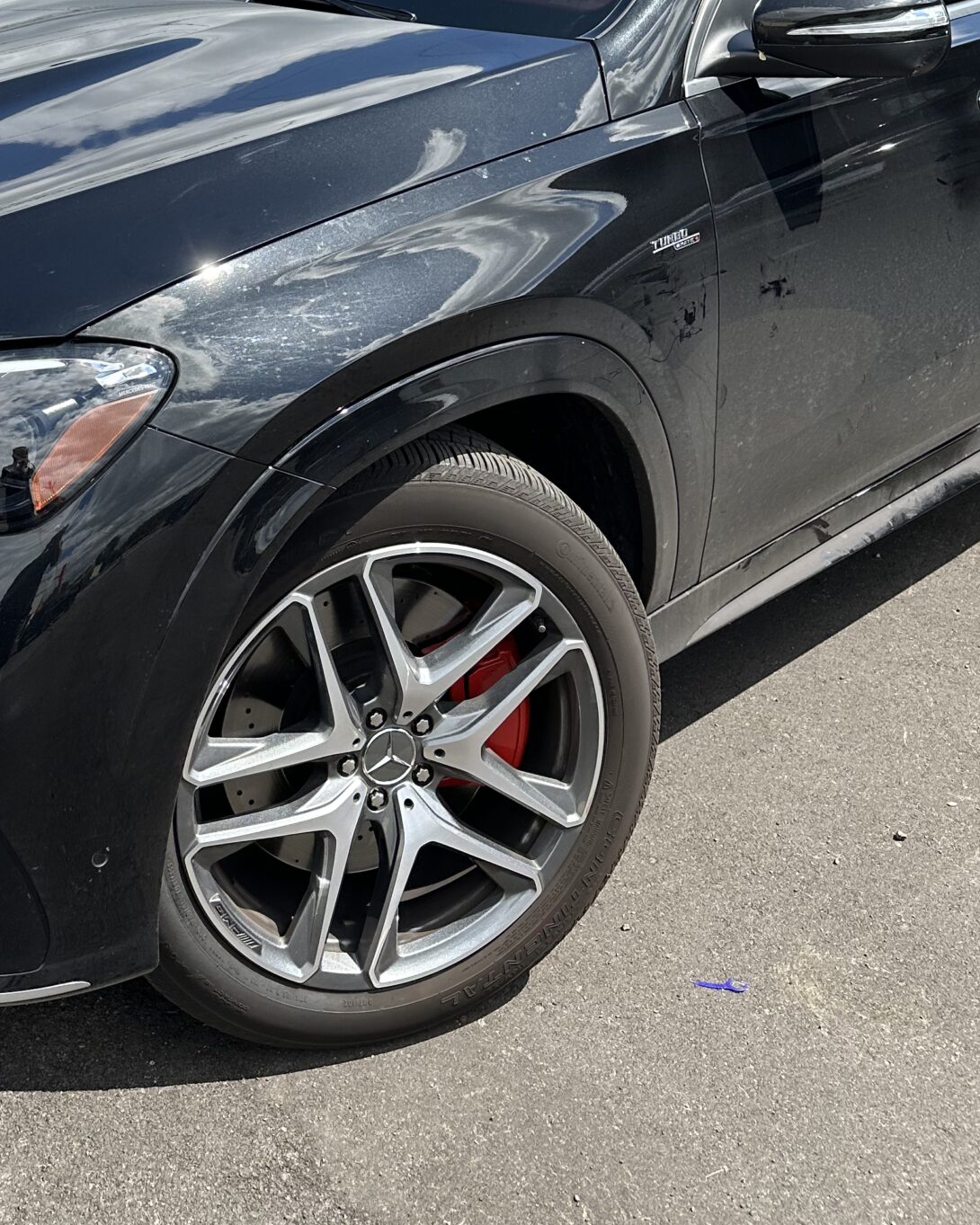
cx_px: 281
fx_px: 1596
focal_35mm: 44
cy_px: 108
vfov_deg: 38.9
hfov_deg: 33.6
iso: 80
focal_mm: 6.86
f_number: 1.78
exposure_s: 1/3861
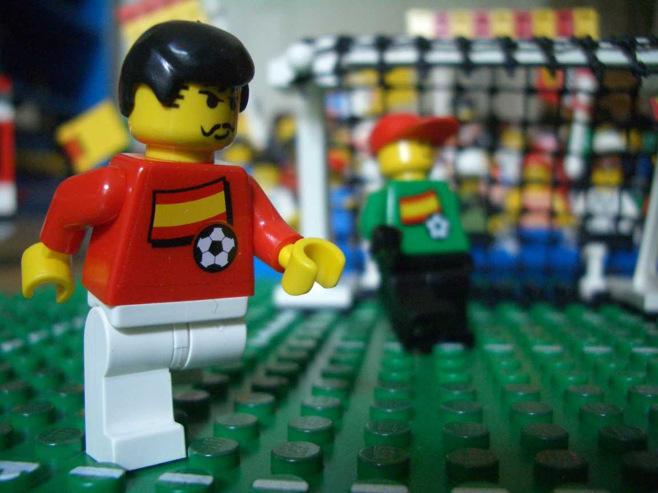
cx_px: 329
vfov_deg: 40.7
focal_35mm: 35
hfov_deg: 52.6
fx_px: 665
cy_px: 246
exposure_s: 1/30
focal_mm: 5.8
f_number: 2.6
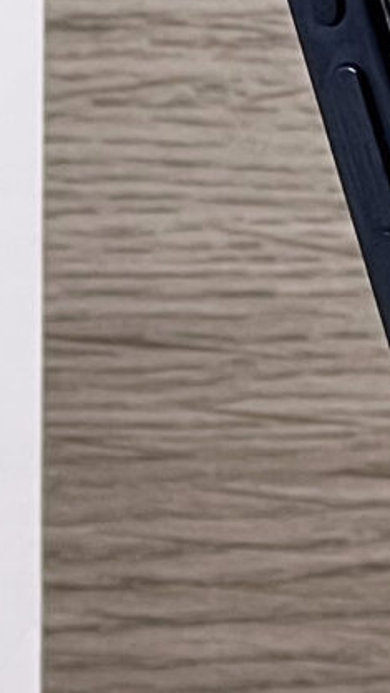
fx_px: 9453
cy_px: 244
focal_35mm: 514
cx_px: 574
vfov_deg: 4.2
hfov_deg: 2.4
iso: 80
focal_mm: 9
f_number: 2.8
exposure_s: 1/100
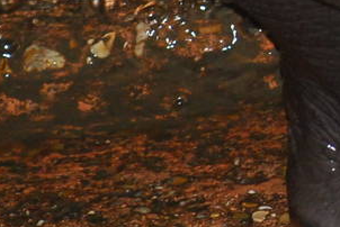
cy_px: -113
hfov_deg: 1.3
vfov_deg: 0.9
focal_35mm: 1550
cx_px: 606
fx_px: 14649
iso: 900
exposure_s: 1/125
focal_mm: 195
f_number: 5
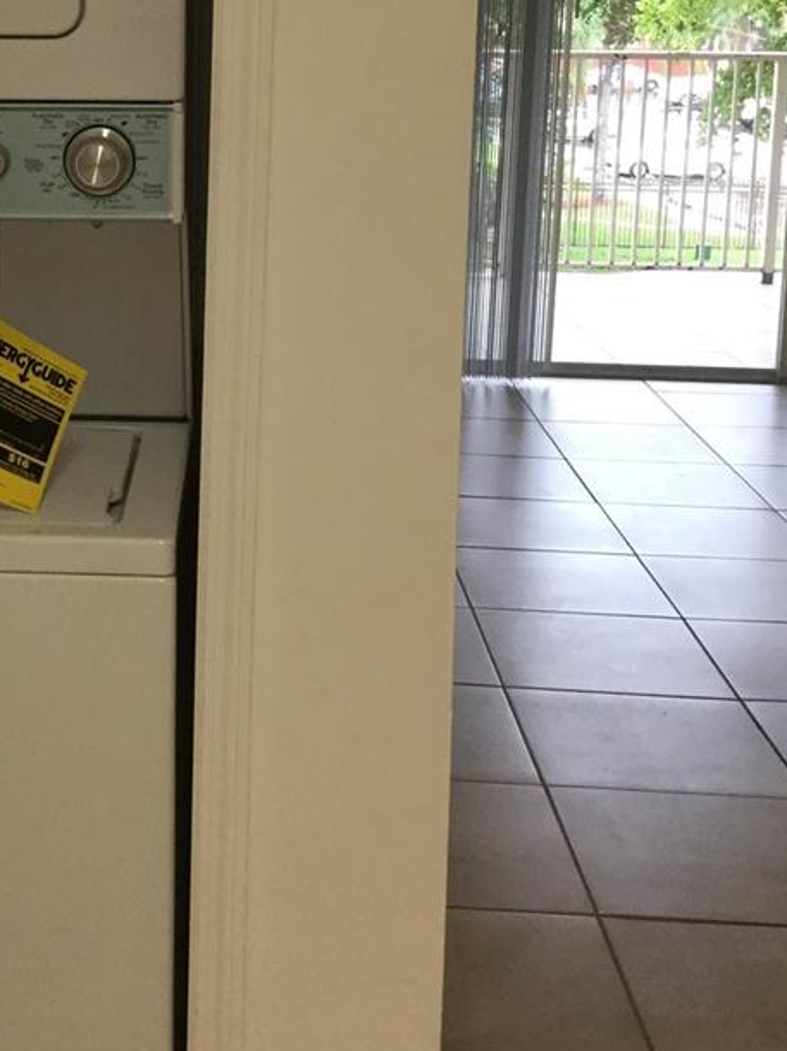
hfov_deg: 23.4
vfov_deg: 31.1
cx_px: 91
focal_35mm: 61
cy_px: 258
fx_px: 1850
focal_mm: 3.3
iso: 80
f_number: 2.4
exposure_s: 1/30
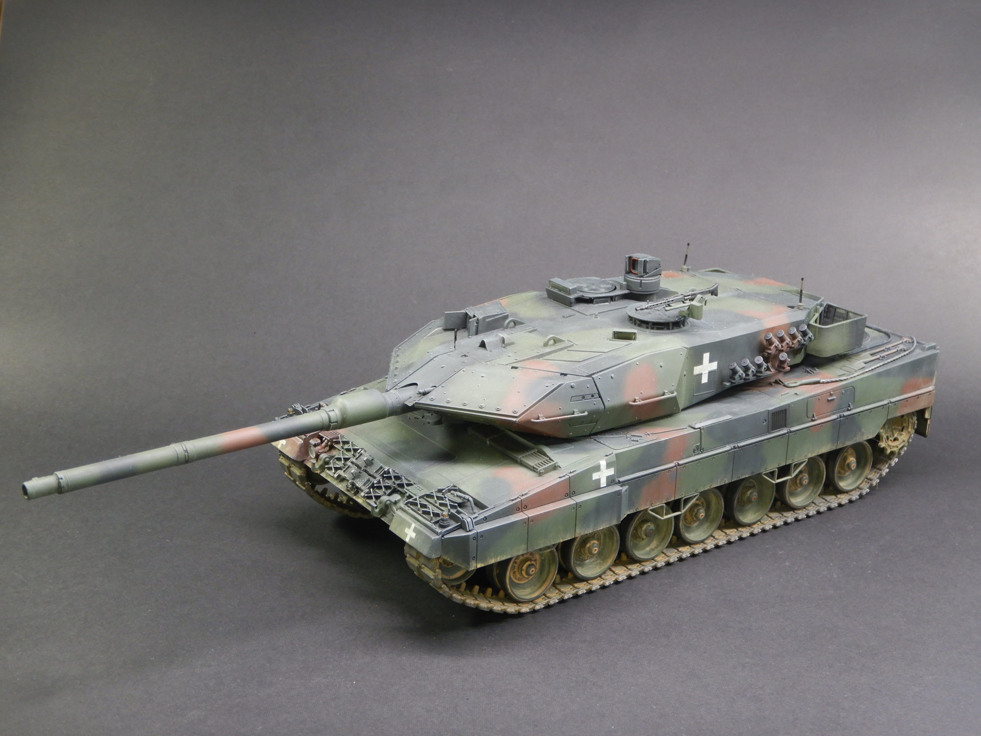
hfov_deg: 39.7
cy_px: 368
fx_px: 1360
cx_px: 490
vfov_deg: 30.3
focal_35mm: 48
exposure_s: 1/30
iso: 220
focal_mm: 8.5
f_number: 4.3
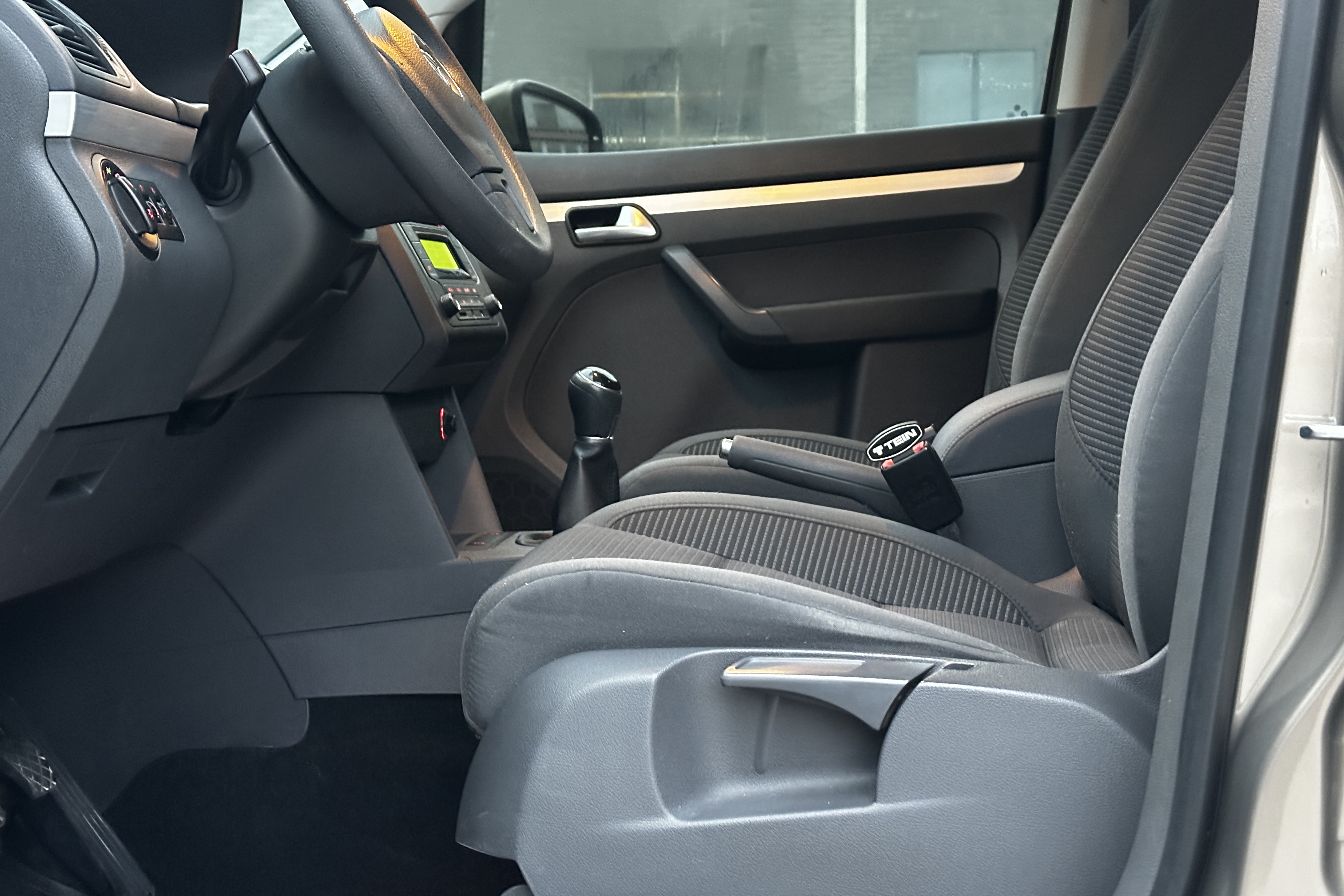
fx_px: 1867
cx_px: 672
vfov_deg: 27.0
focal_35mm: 50
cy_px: 479
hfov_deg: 39.6
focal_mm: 6.86
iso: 640
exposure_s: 1/29
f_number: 1.78
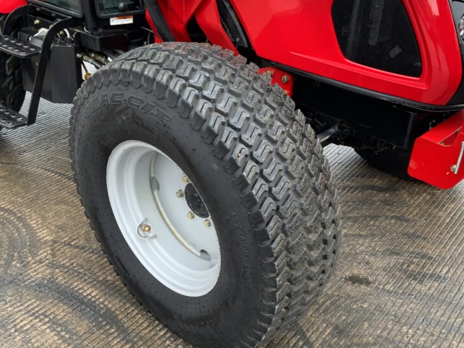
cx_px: 260
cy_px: 201
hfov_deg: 45.7
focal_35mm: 41
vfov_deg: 35.1
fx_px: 550
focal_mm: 3
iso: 32
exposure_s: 1/122
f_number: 1.8
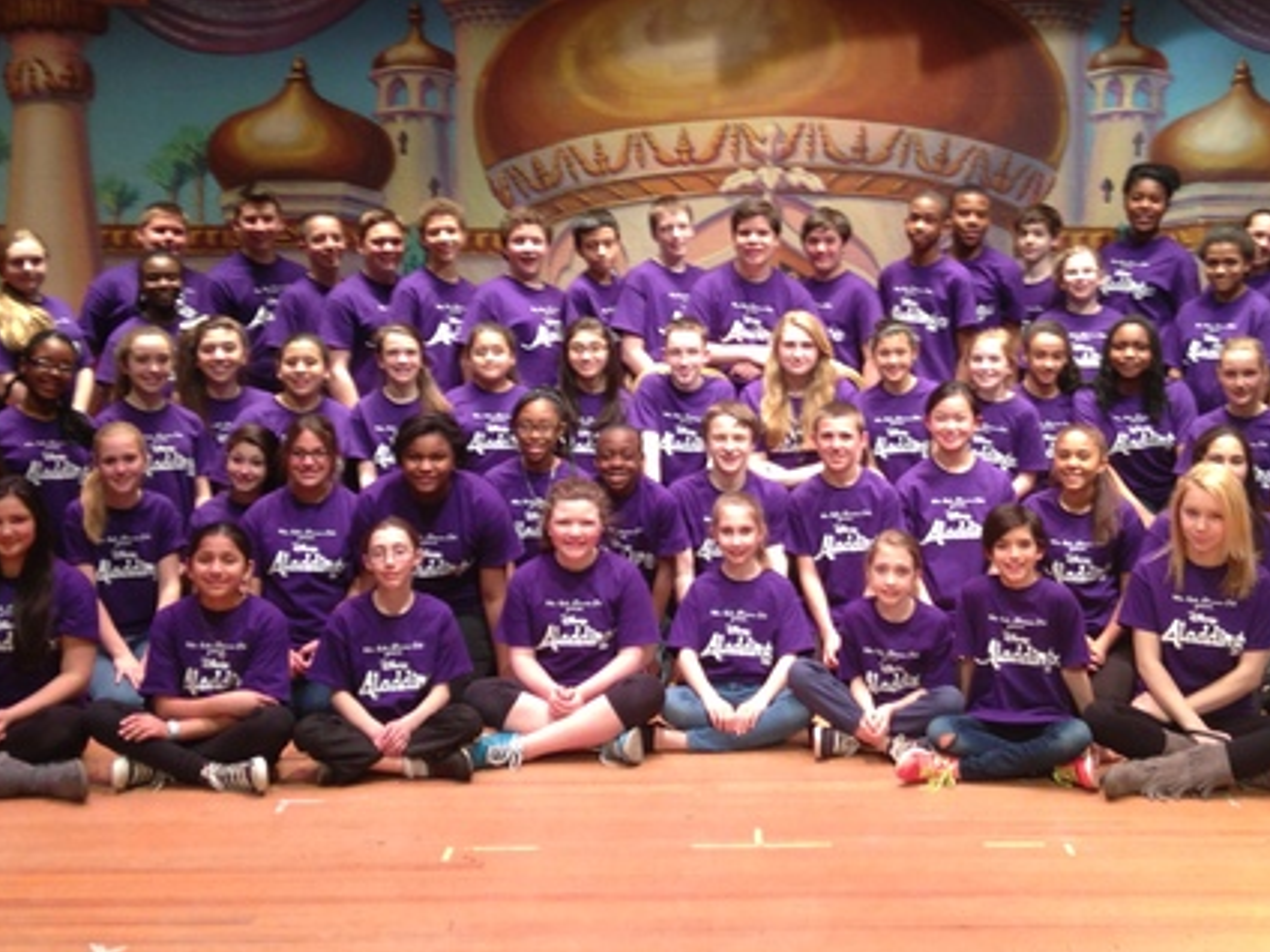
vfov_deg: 26.0
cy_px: 374
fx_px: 2055
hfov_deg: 34.3
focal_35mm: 56
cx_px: 749
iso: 80
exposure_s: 1/20
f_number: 2.4
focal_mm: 4.13
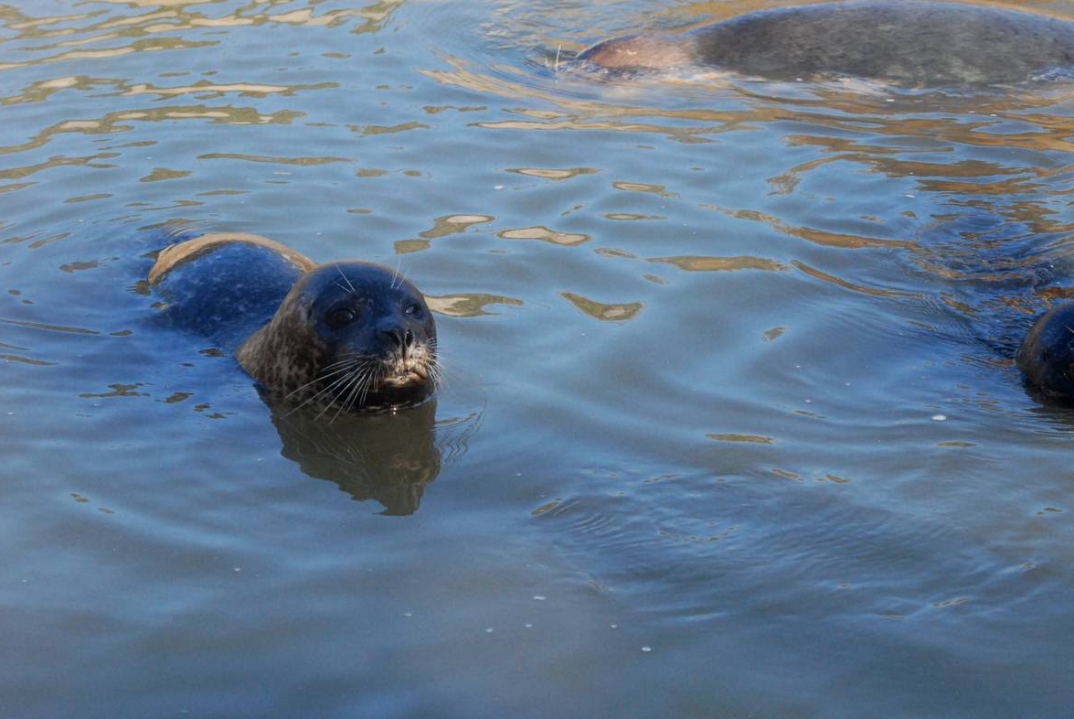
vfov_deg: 9.6
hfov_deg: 14.3
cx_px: 654
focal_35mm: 143
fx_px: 4270
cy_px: 285
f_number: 7.1
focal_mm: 70
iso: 1000
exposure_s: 1/800
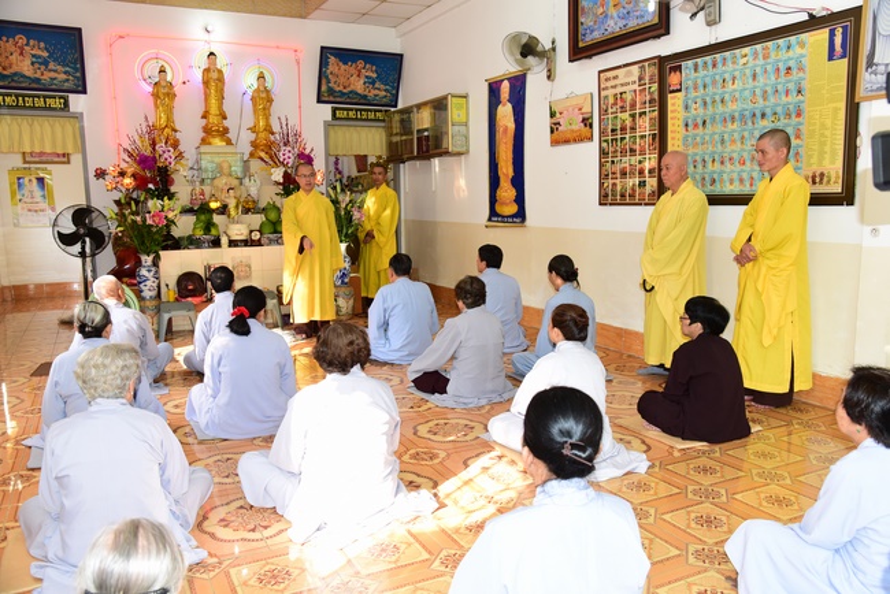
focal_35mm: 28
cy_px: 297
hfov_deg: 65.4
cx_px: 445
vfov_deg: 46.4
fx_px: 692
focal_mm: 28
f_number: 5
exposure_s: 1/100
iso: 1000
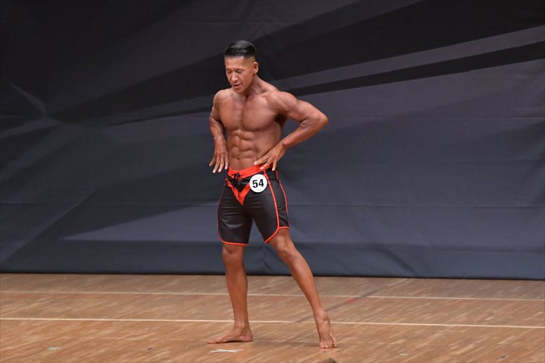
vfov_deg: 4.8
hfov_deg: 7.2
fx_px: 4313
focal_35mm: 285
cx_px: 272
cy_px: 182
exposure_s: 1/400
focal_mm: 190
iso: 6400
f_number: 5.6
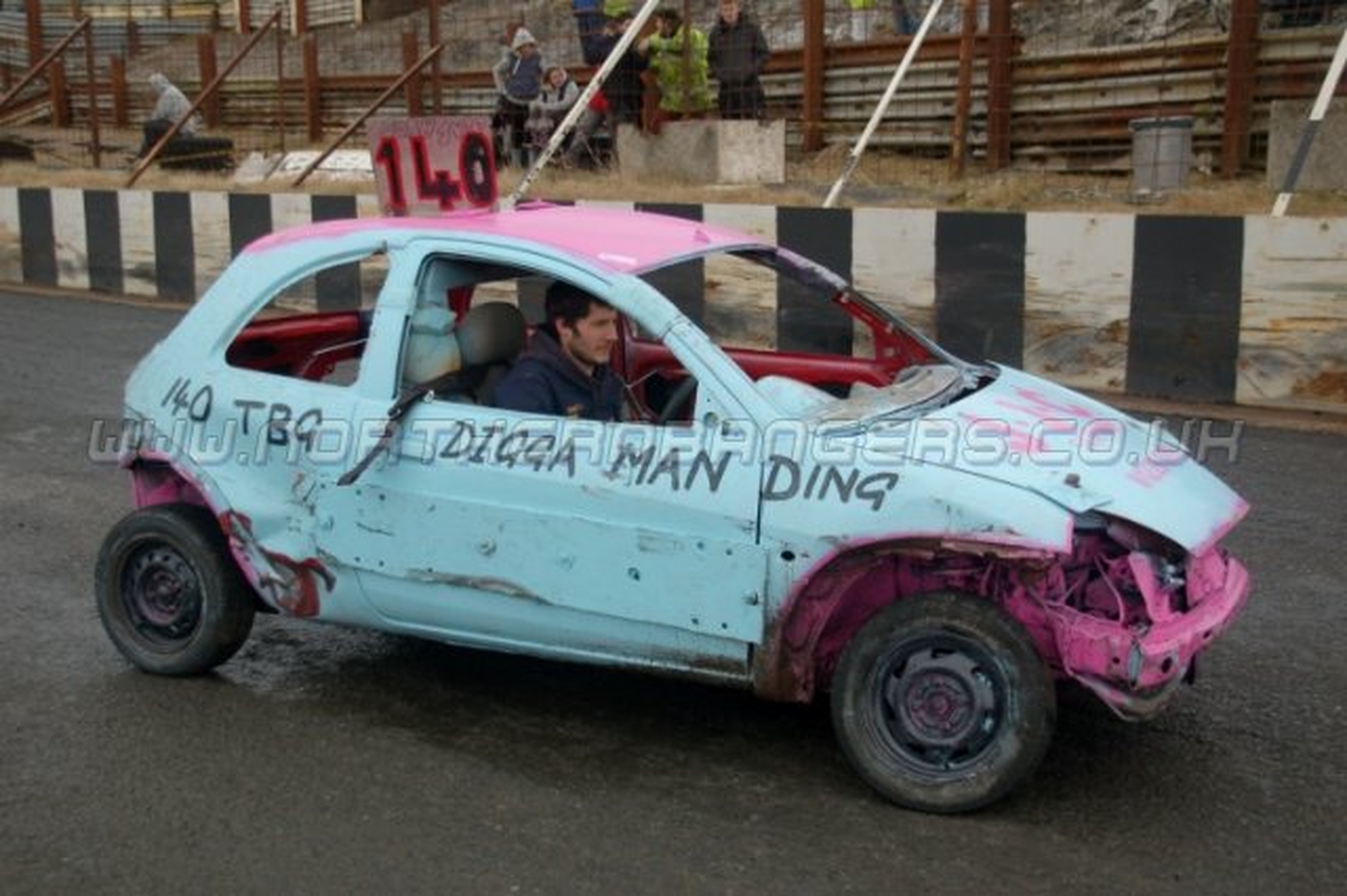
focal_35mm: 46
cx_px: 674
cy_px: 448
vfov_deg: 28.9
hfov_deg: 42.3
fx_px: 1739
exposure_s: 1/500
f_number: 4.5
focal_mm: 31
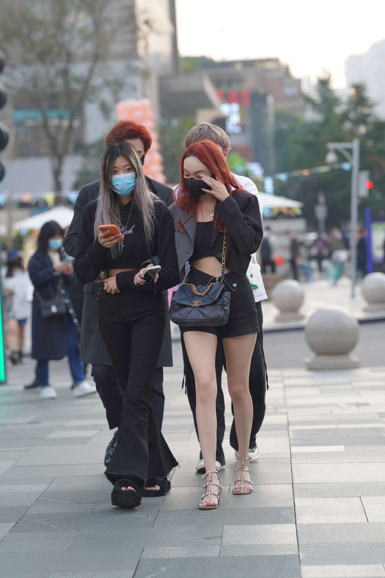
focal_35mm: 144
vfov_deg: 14.3
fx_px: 2310
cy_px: 287
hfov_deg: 9.5
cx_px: 185
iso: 500
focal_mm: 135
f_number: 3.5
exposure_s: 1/400
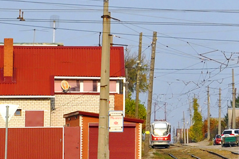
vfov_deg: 5.8
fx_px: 1566
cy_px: 84
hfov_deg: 8.6
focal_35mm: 236
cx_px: 303
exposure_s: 1/500
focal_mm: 50
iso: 200
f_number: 8
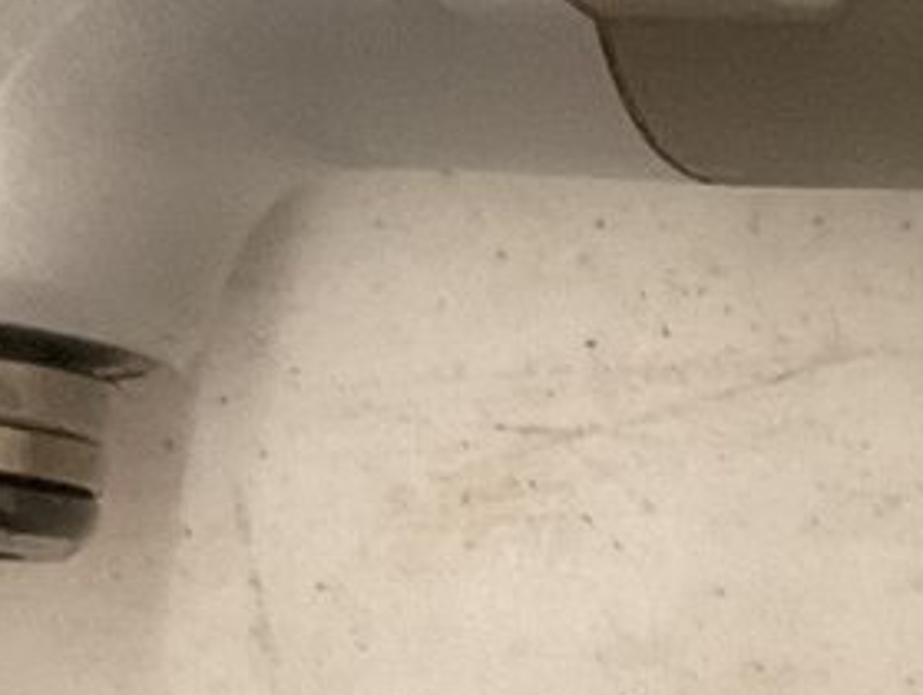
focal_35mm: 157
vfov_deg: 9.2
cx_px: 1957
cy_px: -346
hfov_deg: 11.2
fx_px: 4192
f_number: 1.8
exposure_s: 1/60
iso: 250
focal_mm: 3
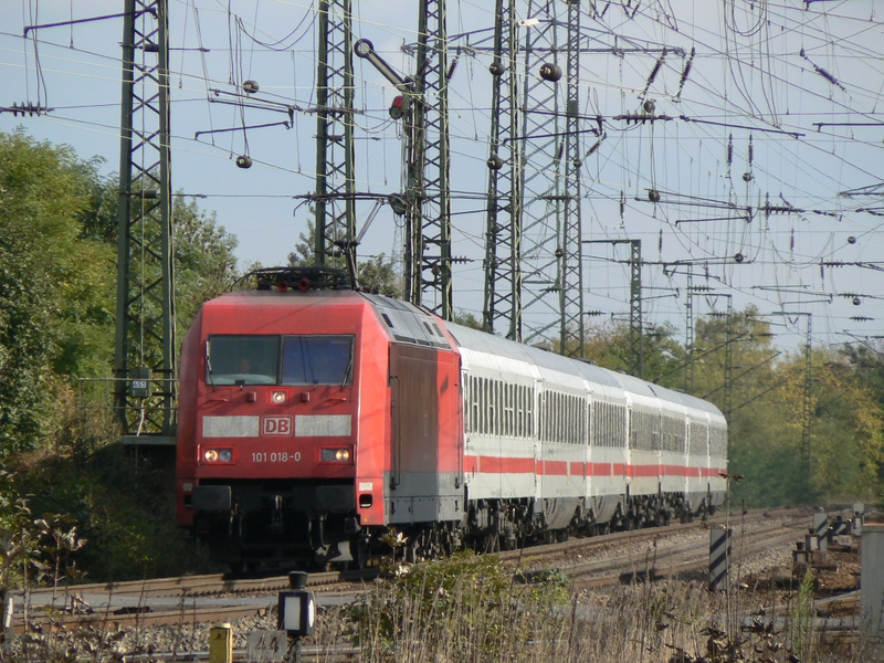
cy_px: 332
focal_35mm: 432
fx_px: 11032
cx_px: 442
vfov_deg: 3.4
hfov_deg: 4.6
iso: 100
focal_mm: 72
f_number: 4.5
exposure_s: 1/1000
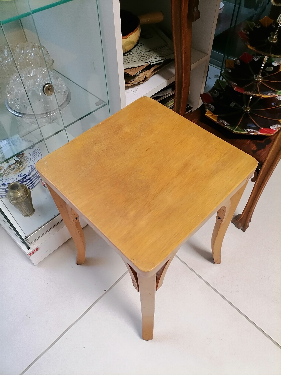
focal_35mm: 26
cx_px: 140
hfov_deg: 53.1
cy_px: 188
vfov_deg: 67.3
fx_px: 281
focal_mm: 5.4
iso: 250
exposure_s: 1/33.3
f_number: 1.8
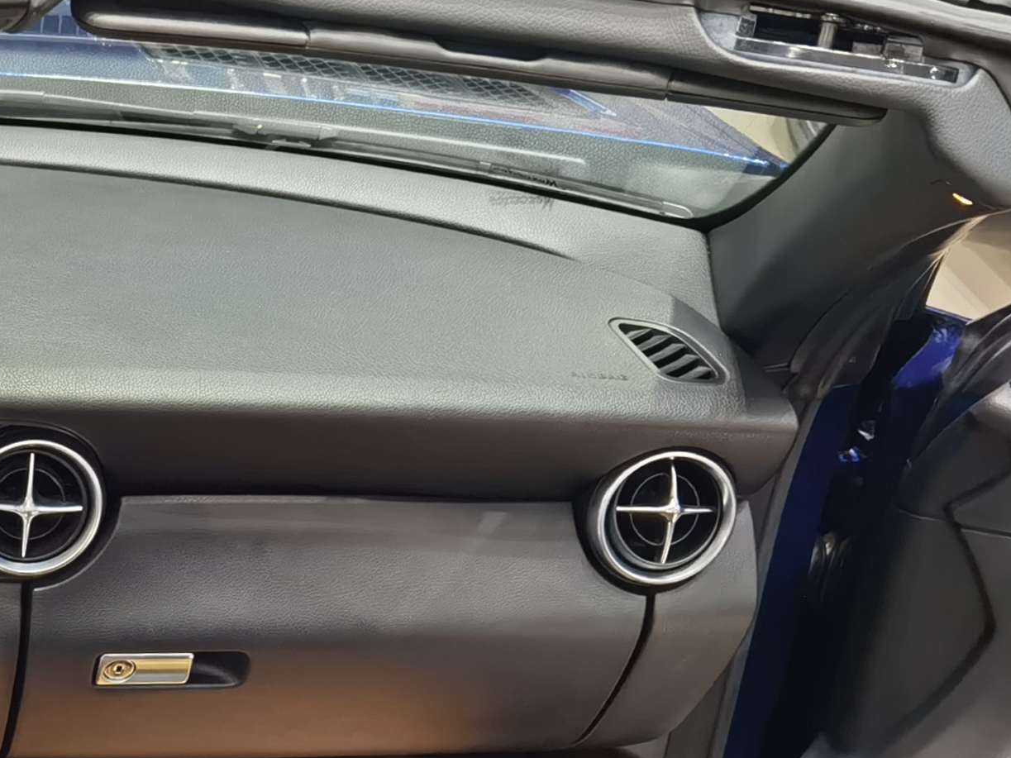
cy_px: 899
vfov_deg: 16.1
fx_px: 2570
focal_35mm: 88
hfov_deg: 20.5
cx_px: -270
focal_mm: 6.71
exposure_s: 1/50
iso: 160
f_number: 1.9
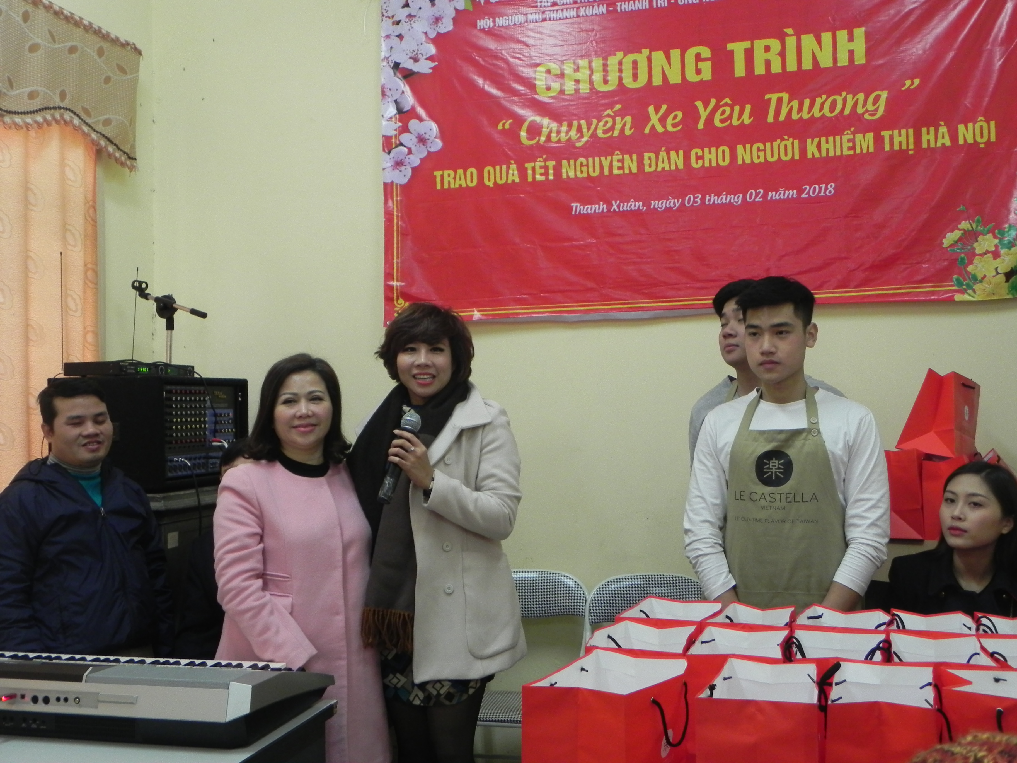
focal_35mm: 37
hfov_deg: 50.1
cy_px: 382
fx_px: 1087
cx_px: 508
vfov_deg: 38.7
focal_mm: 6.6
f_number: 3.2
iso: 325
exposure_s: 1/30
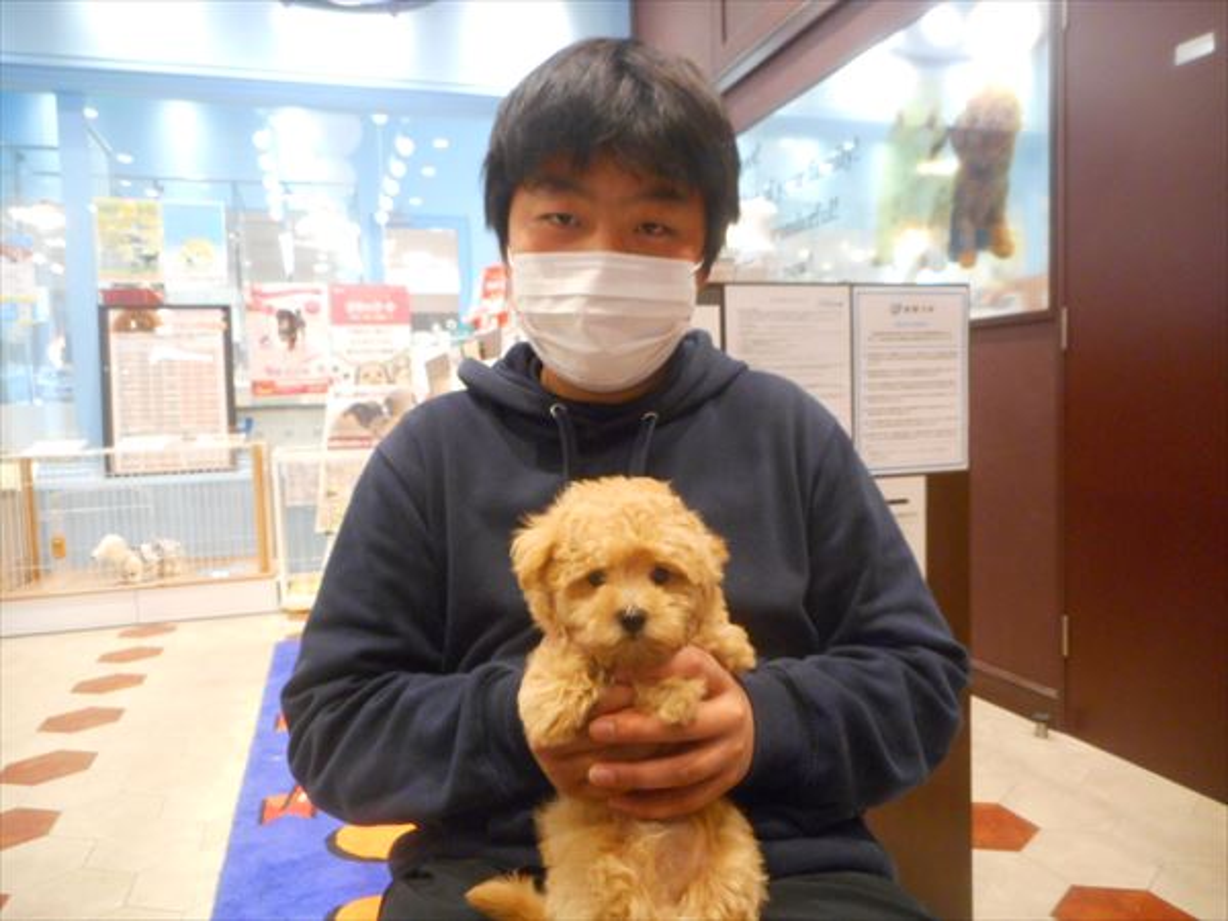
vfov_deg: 54.9
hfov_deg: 69.4
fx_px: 887
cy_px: 460
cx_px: 614
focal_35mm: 25
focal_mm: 4.5
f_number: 3.7
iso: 400
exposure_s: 1/25
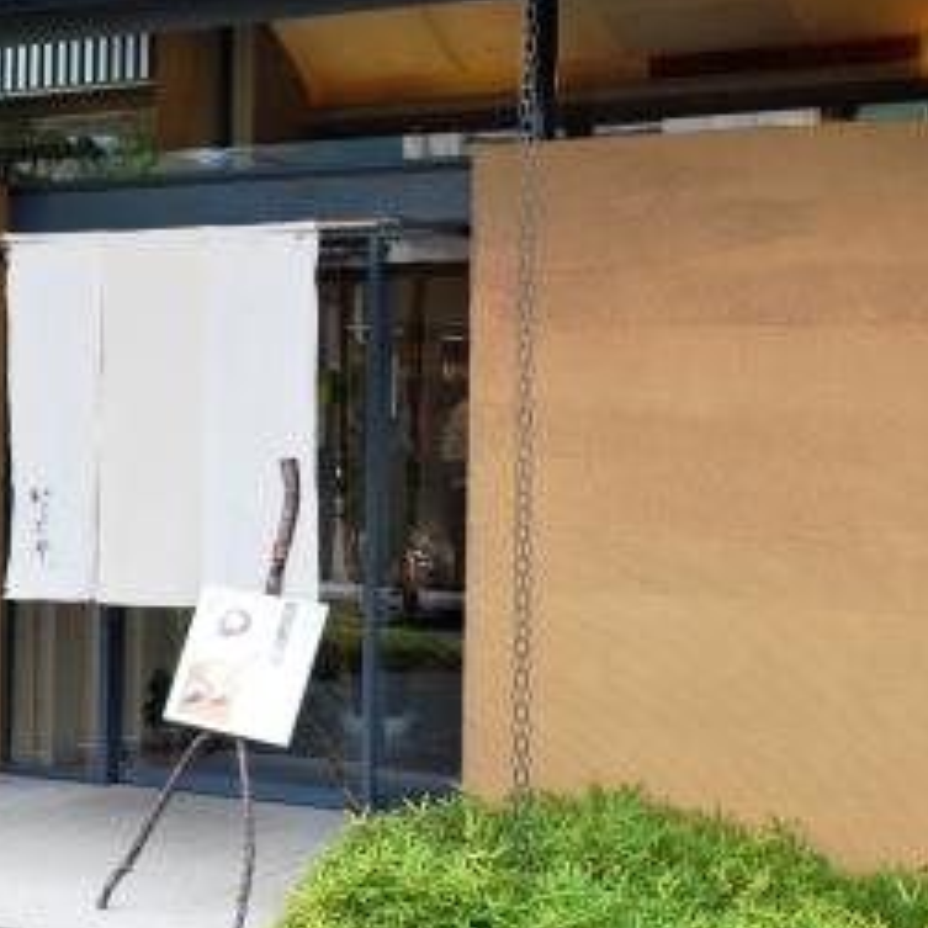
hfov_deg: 23.3
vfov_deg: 23.7
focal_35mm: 73
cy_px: 425
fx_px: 2214
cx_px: 166
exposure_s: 1/200
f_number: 7.1
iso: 400
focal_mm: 32
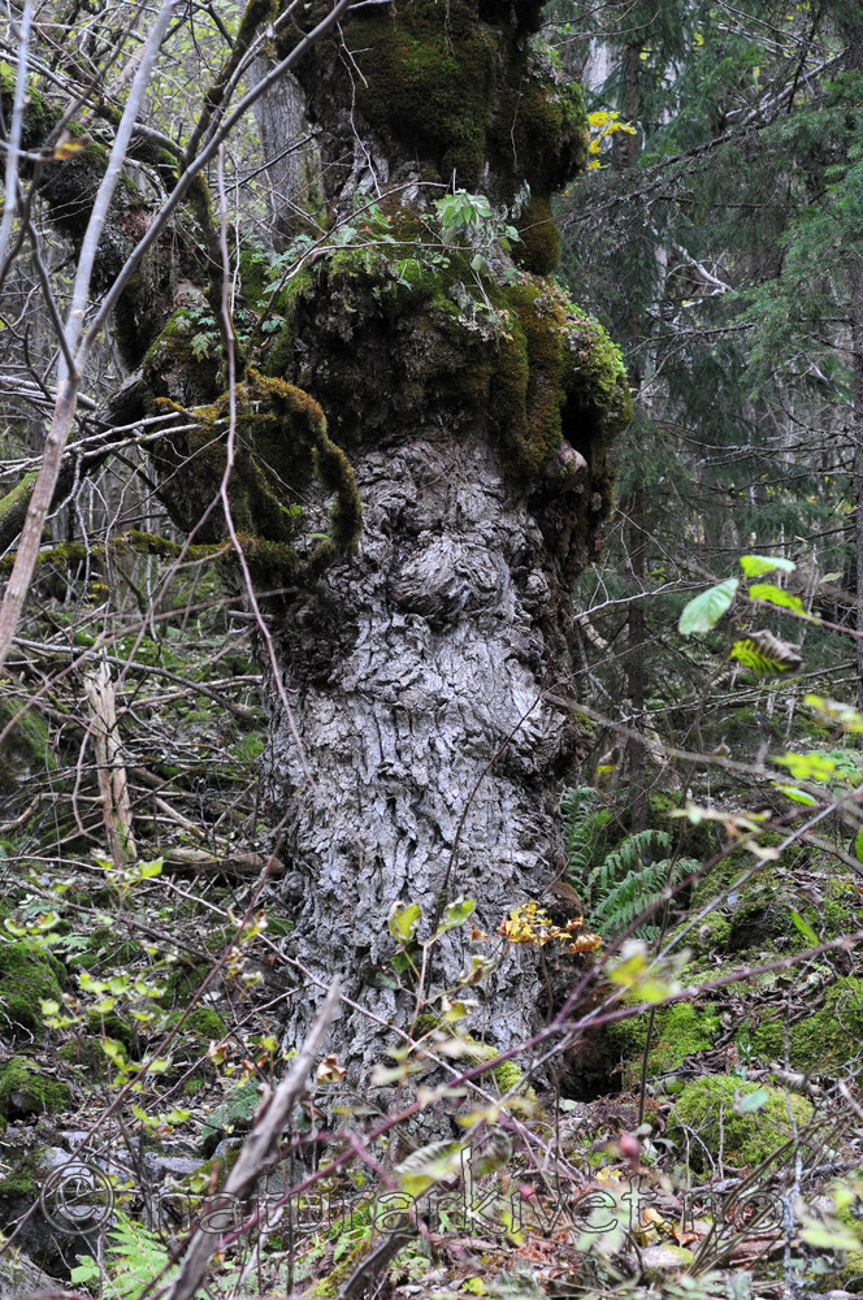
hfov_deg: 15.1
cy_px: 650
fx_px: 3245
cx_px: 432
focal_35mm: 90
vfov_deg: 22.6
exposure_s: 1/80
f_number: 5.6
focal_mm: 60
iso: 500
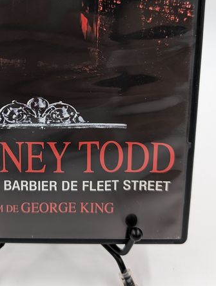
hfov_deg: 26.7
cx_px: 46
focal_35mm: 54
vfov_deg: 34.8
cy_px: 73
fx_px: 448
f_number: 1.68
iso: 174
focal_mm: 6.9
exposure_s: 1/104
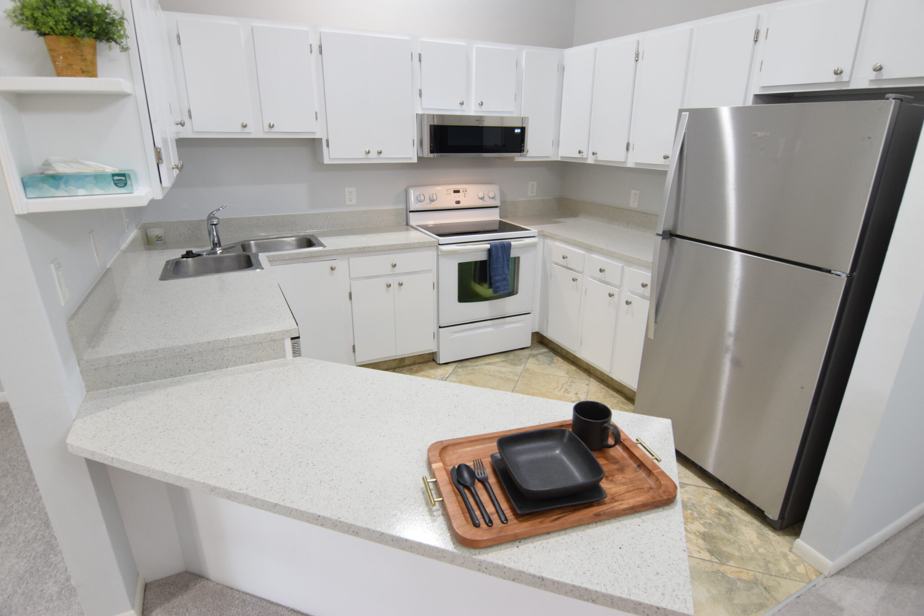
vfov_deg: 67.4
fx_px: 462
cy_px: 308
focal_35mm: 18
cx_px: 462
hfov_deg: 90.0
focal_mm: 12
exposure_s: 1/20
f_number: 8
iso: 1000
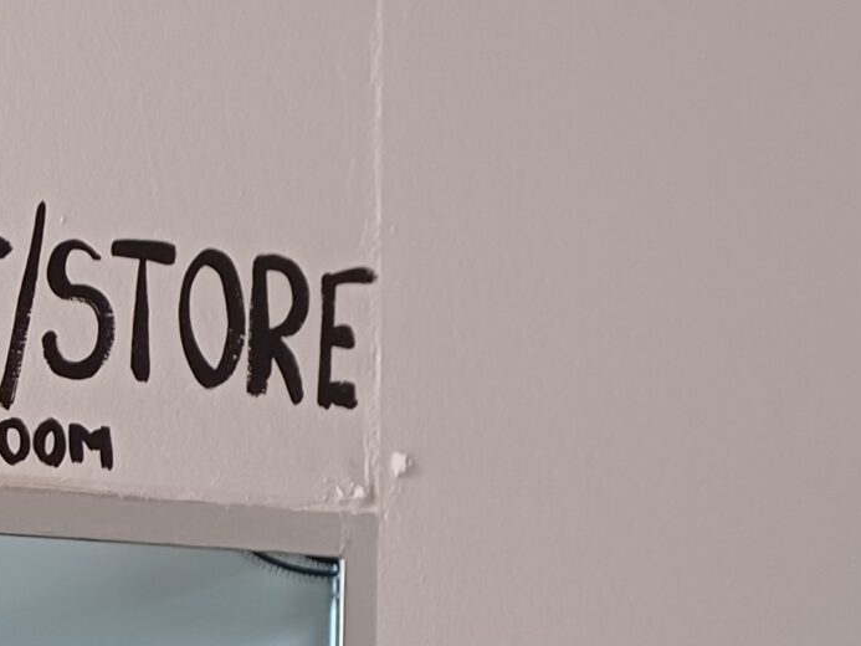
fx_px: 2115
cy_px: 1143
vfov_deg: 15.2
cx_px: -565
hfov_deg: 19.0
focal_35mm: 85
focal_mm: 5.06
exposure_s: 1/25
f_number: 1.8
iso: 250
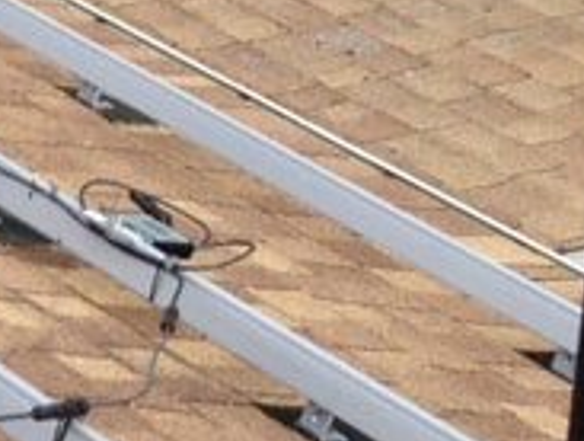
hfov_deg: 7.7
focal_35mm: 240
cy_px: 537
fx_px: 4057
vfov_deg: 6.2
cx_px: -828
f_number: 2.4
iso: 50
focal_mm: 4.12
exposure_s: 1/467
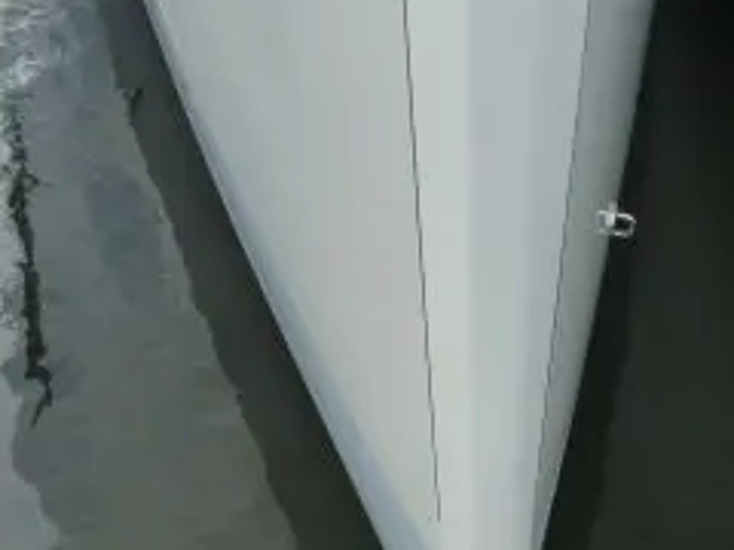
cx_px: 514
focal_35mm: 165
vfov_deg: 8.9
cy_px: -144
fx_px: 3499
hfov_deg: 12.0
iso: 160
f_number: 4.8
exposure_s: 1/320
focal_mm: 11
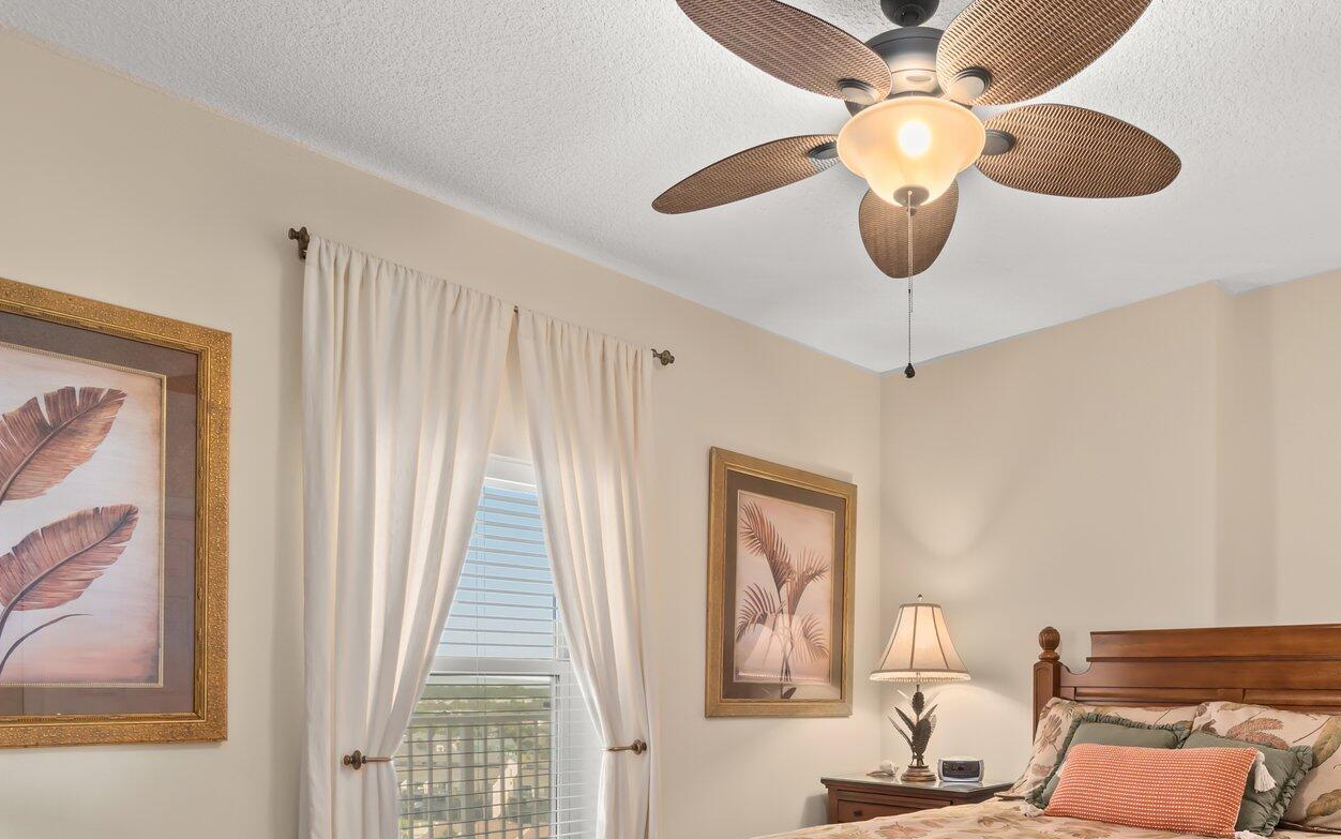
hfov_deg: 71.5
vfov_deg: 46.7
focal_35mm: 25
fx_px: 914
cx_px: 830
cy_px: 671
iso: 800
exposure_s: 1/2.5
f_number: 8
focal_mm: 10
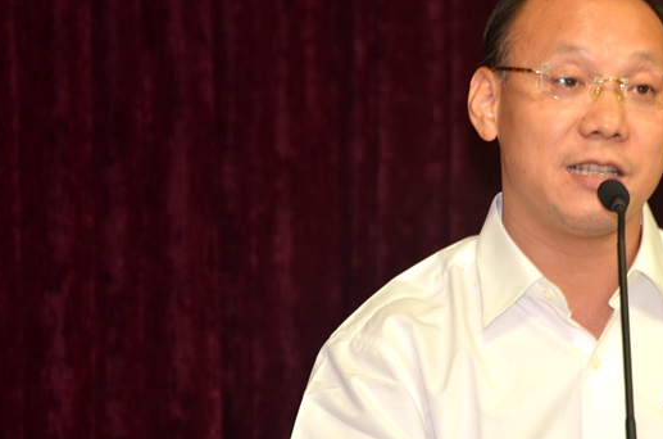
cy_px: 239
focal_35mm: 267
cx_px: 572
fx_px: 4905
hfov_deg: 7.7
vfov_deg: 5.1
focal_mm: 92
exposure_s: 1/60
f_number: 5.6
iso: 500
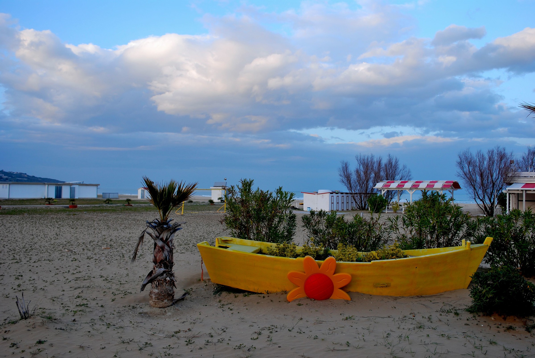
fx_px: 446
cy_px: 179
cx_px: 268
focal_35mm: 30
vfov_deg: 43.7
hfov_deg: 61.9
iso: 100
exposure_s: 1/40
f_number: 6.3
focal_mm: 20
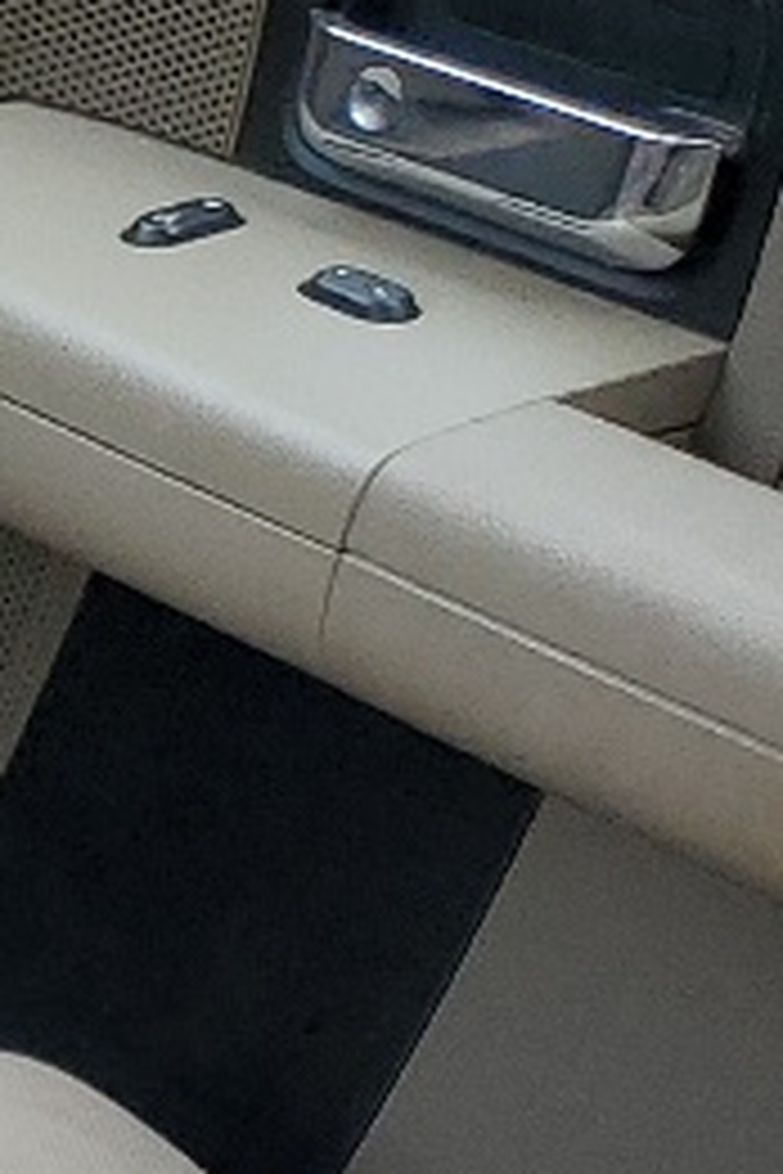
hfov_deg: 6.1
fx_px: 5415
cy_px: 1489
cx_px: -2812
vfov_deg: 12.1
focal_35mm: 166
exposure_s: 1/204
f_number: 1.5
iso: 50
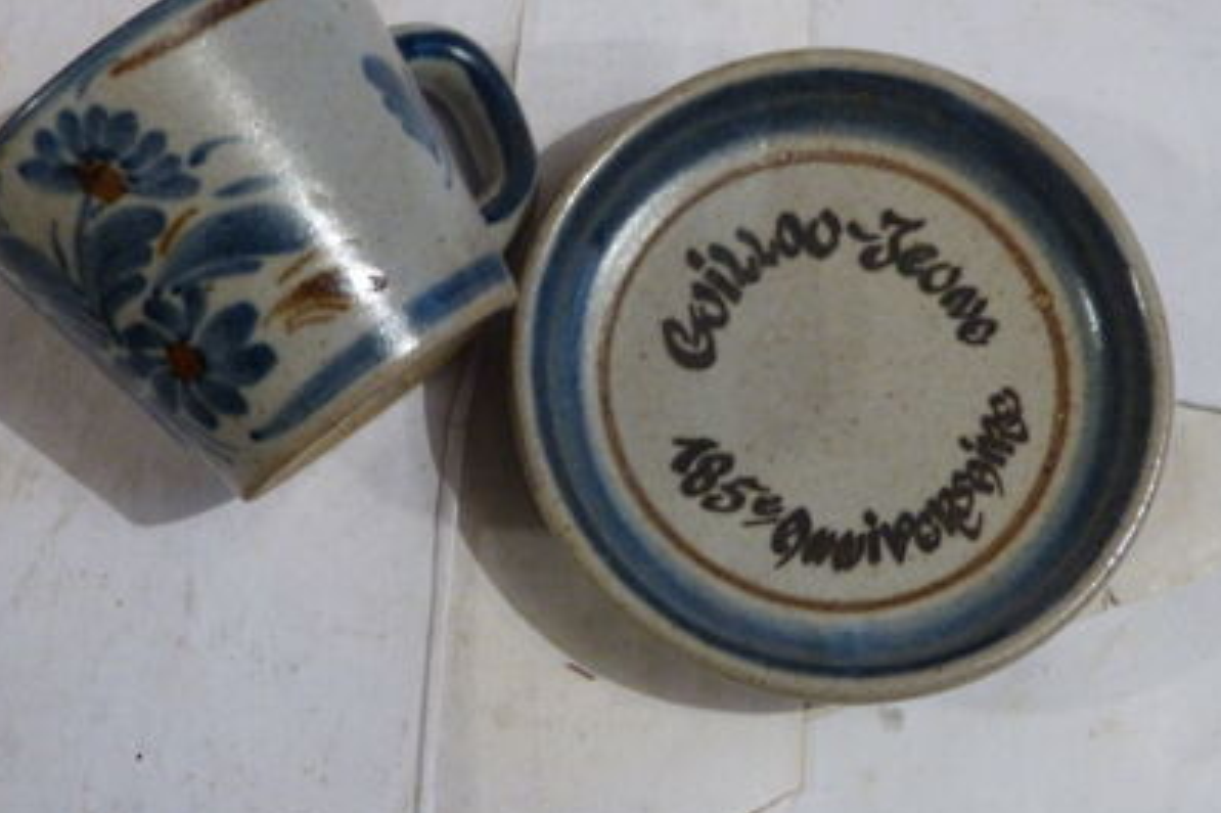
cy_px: 304
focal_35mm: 54
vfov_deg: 25.0
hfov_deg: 36.9
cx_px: 598
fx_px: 1831
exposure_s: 1/15
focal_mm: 7.6
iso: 500
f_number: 3.2
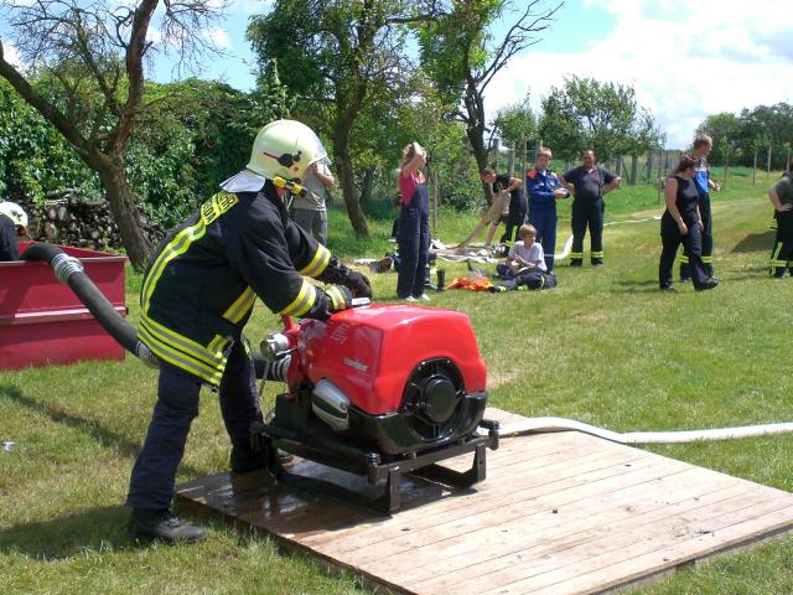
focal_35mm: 51
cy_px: 298
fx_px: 1168
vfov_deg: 28.6
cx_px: 396
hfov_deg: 37.5
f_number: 5.1
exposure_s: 1/250
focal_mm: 8.44
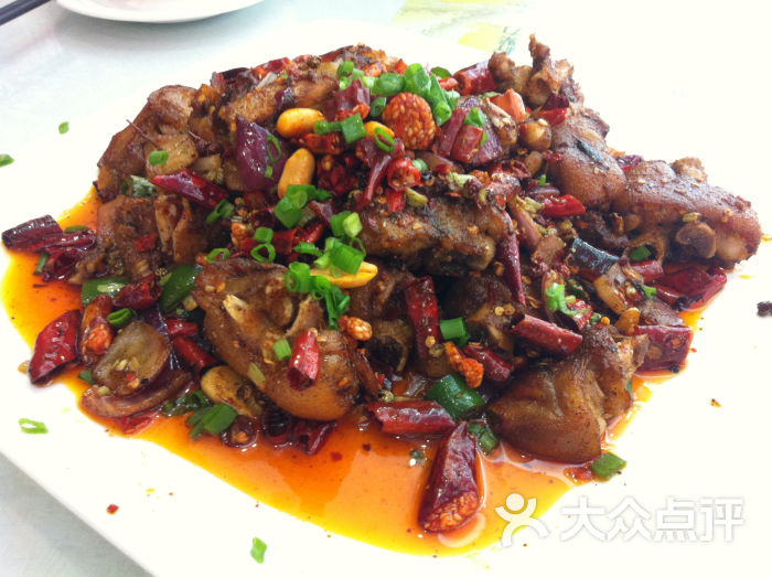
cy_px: 288
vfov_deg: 40.6
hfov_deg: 52.7
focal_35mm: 35
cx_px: 386
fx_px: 779
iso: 160
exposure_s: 1/15
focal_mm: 3.85
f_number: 2.8
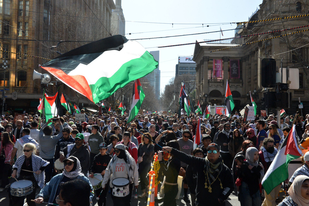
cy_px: 103
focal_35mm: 35
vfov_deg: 37.9
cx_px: 154
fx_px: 300
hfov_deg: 54.4
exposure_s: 1/1250
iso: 3200
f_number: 18
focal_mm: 35
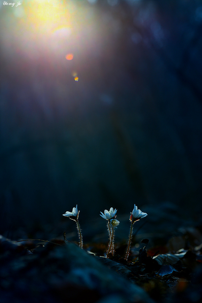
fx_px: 883
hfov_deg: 13.1
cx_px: 101
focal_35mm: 105
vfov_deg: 19.5
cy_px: 152
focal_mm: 105
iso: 64
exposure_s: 1/100
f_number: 10
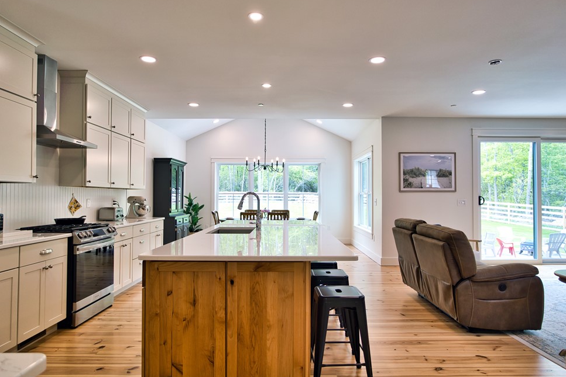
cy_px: 187
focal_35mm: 22
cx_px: 289
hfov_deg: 78.6
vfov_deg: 57.2
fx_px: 346
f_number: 1.8
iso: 100
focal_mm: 10
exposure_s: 1/125
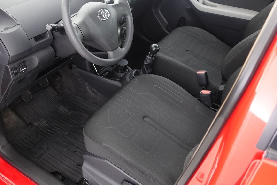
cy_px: 73
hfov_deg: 55.5
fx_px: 262
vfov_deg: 38.7
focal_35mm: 34
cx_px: 115
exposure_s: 1/13
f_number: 1.8
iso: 800
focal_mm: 9.4
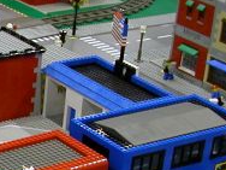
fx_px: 894
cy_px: 206
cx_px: -107
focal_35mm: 137
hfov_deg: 13.6
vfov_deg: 10.6
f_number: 2.9
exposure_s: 1/19.6
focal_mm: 6.6
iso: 100
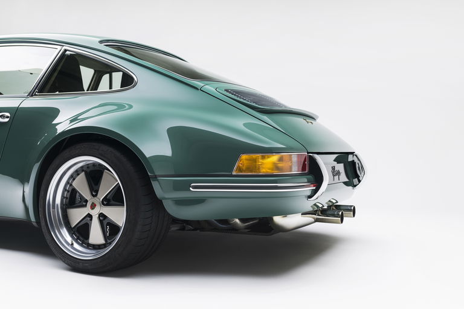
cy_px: 154
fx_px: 451
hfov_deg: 54.4
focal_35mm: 35
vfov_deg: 37.9
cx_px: 232
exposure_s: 1/13
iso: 400
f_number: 5
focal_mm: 35
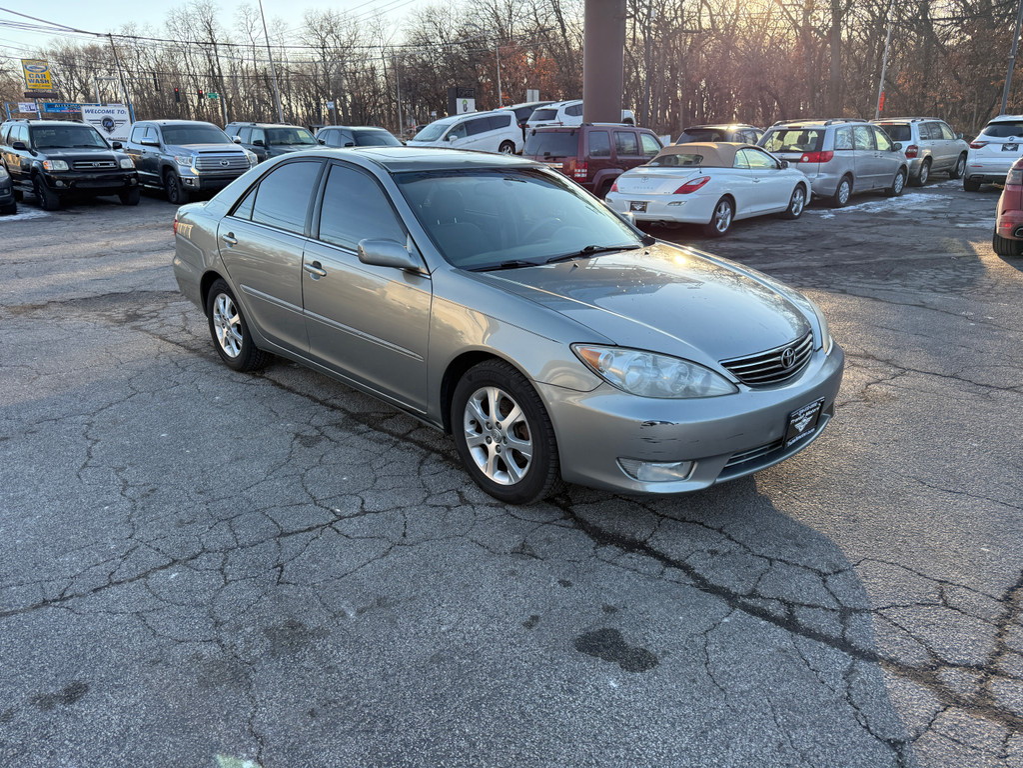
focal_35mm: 24
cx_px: 512
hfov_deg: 71.6
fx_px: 709
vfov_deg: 56.8
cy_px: 384
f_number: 1.78
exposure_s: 1/822
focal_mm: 6.76
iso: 100
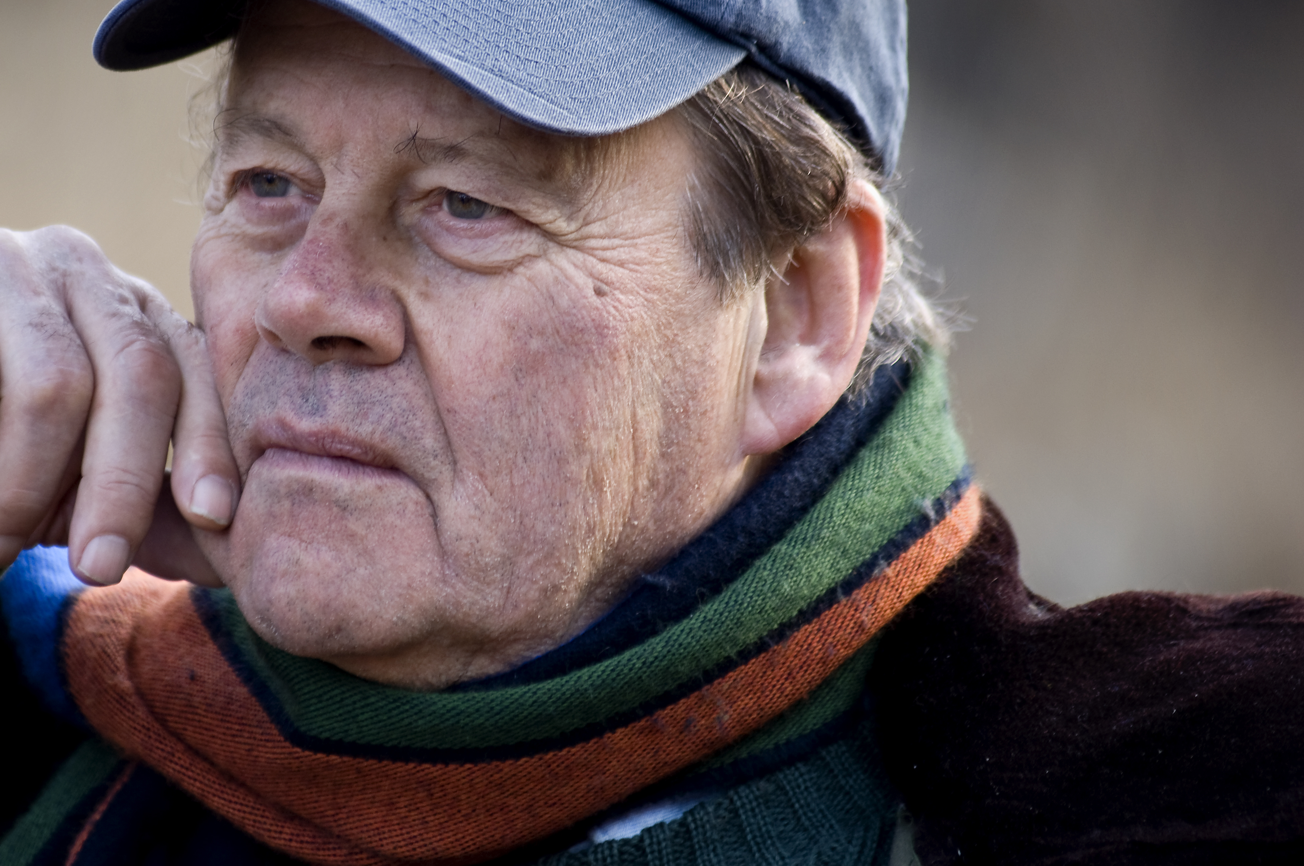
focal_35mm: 396
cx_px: 458
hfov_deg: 5.2
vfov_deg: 3.5
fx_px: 14328
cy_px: 305
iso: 100
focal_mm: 200
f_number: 3.2
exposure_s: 1/80
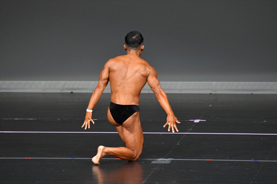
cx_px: 138
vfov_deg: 3.7
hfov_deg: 5.5
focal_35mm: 375
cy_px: 92
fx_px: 2884
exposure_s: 1/400
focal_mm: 250
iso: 4000
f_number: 5.6
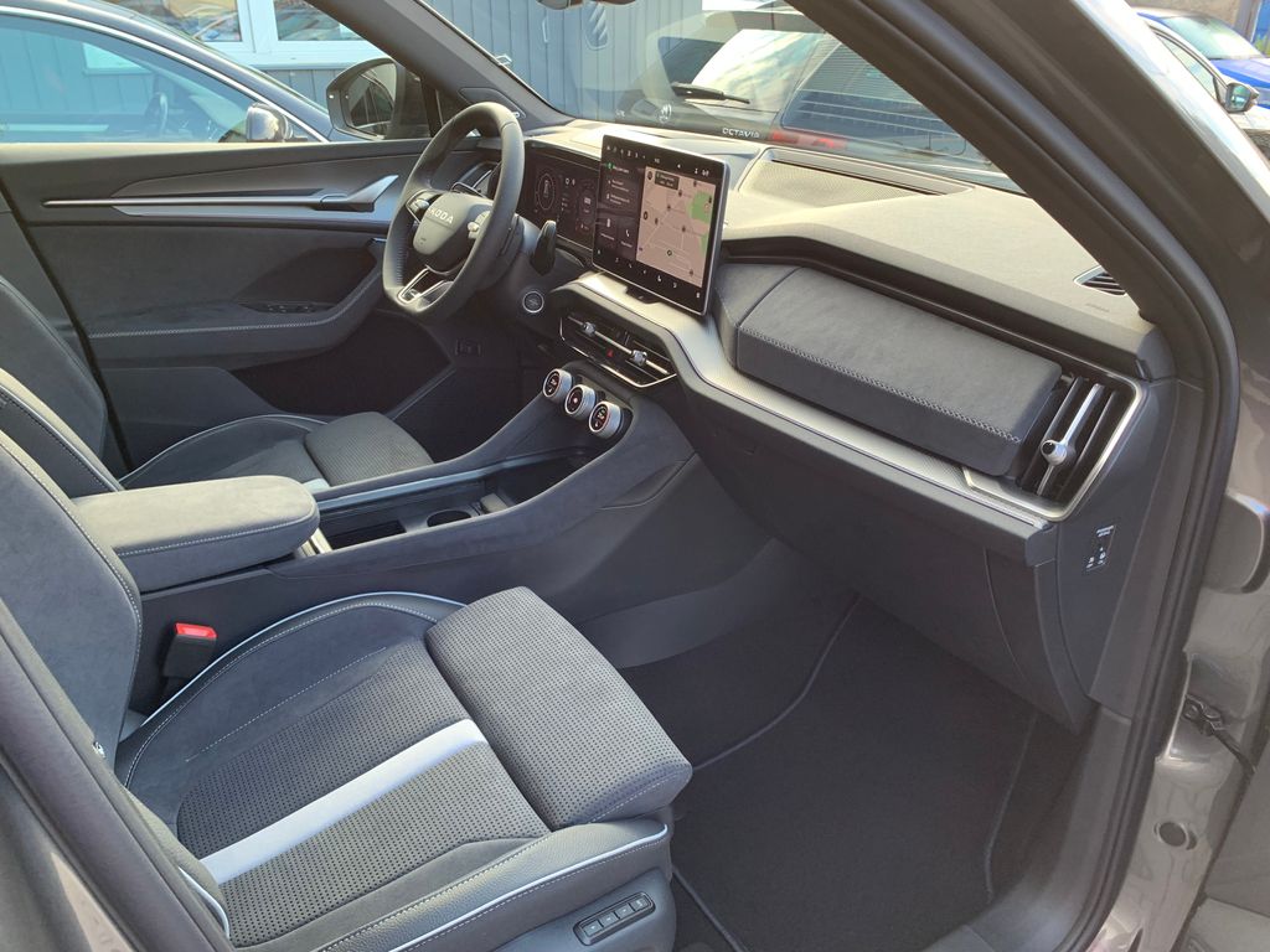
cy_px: 476
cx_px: 635
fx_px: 954
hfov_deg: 67.3
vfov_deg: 53.1
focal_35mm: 26
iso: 100
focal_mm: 4.25
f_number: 1.8
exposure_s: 1/114
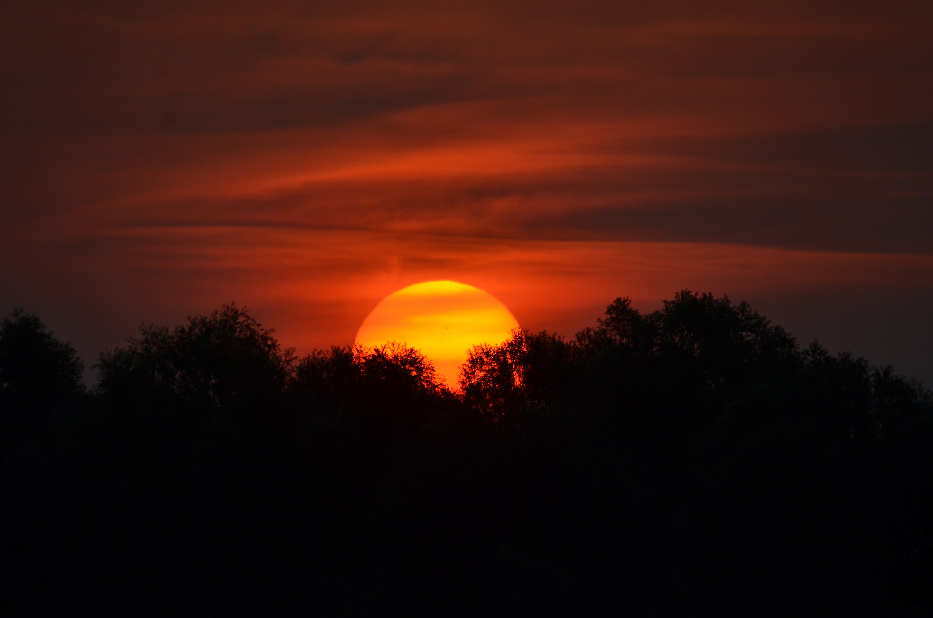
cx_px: 466
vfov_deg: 1.8
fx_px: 19395
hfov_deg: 2.8
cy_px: 309
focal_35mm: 750
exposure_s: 1/640
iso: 220
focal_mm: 500
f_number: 6.3
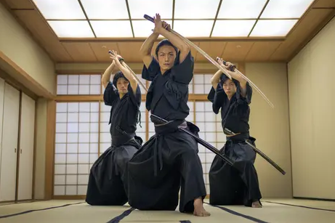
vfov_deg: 26.5
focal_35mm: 51
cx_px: 167
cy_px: 110
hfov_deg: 38.9
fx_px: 474
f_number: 1.8
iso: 250
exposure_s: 1/100
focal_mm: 50
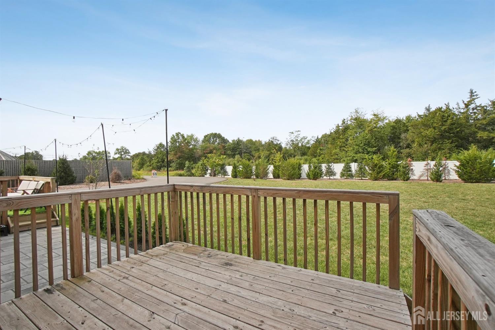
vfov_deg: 77.3
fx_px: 206
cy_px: 165
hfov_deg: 100.4
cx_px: 248
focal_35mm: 15
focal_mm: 10
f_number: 9
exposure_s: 1/1250
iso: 640
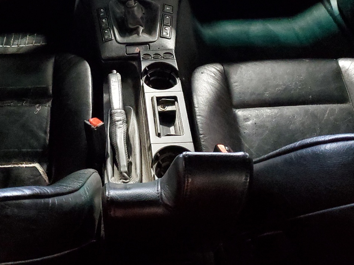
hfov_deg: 42.6
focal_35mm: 44
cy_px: 49
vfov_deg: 31.9
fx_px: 450
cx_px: 129
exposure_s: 1/15
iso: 731
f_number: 1.5
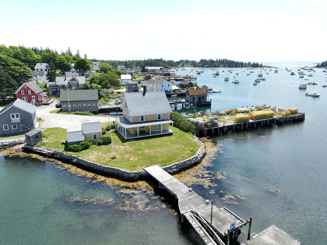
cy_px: 122
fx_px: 227
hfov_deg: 71.6
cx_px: 164
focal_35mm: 24
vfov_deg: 56.8
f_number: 5.6
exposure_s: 1/240
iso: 100
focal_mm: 12.29
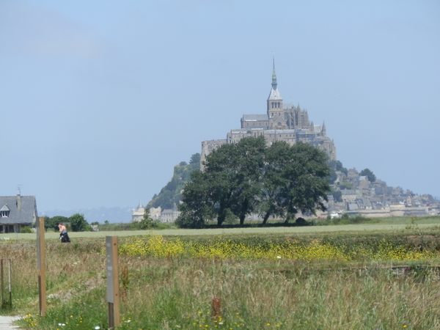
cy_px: 165
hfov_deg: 7.7
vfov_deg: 5.8
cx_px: 220
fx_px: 3254
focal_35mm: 256
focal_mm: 45.79
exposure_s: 1/800
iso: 64
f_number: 4.2
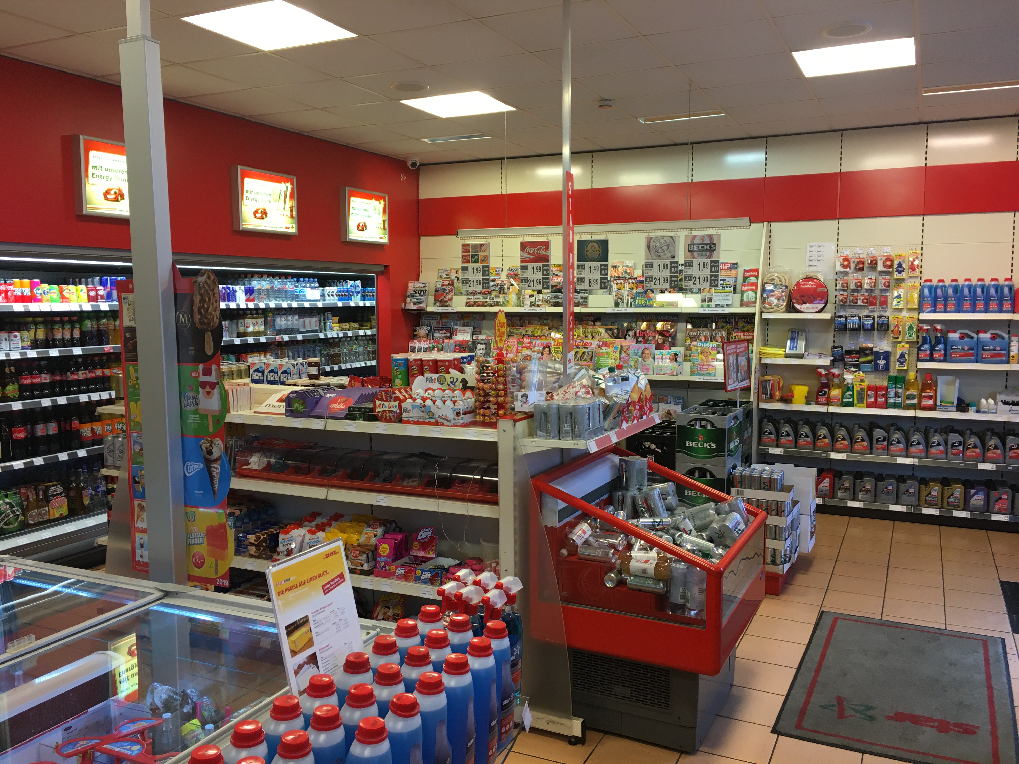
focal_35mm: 29
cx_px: 510
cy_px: 382
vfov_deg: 48.2
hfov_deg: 61.7
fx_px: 854
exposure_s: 1/33
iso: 32
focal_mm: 4.15
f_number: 2.2
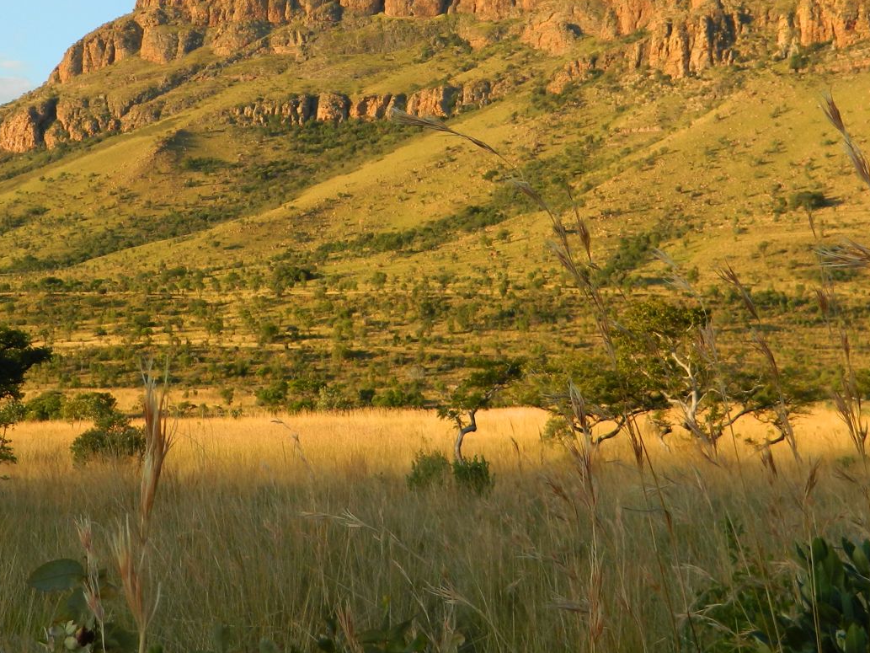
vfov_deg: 23.8
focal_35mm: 60
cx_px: 424
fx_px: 1508
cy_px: 72
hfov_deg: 32.2
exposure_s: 1/250
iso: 80
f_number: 3.2
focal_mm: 5.6
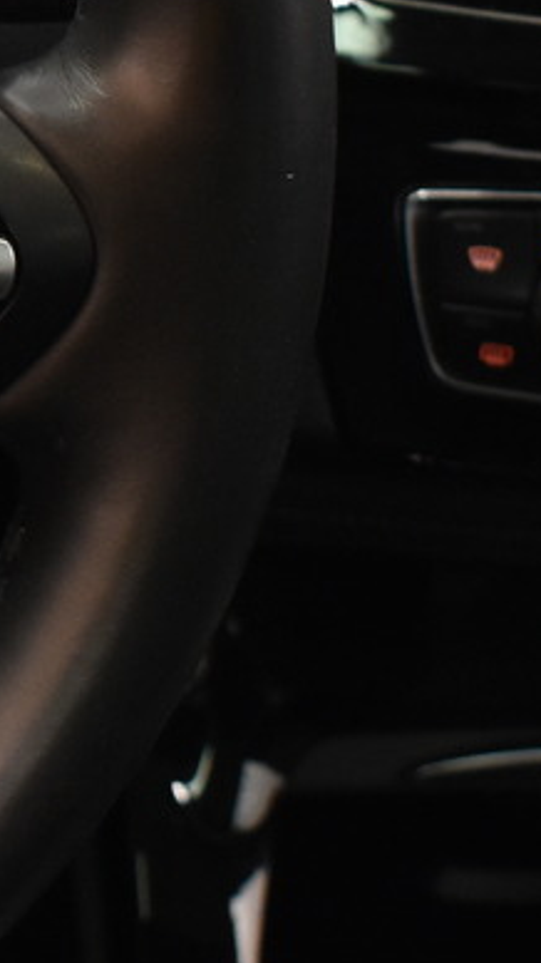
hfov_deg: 6.8
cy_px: 94
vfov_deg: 13.0
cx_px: -948
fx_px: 4191
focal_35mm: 164
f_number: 4
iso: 1400
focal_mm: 25
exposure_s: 1/40
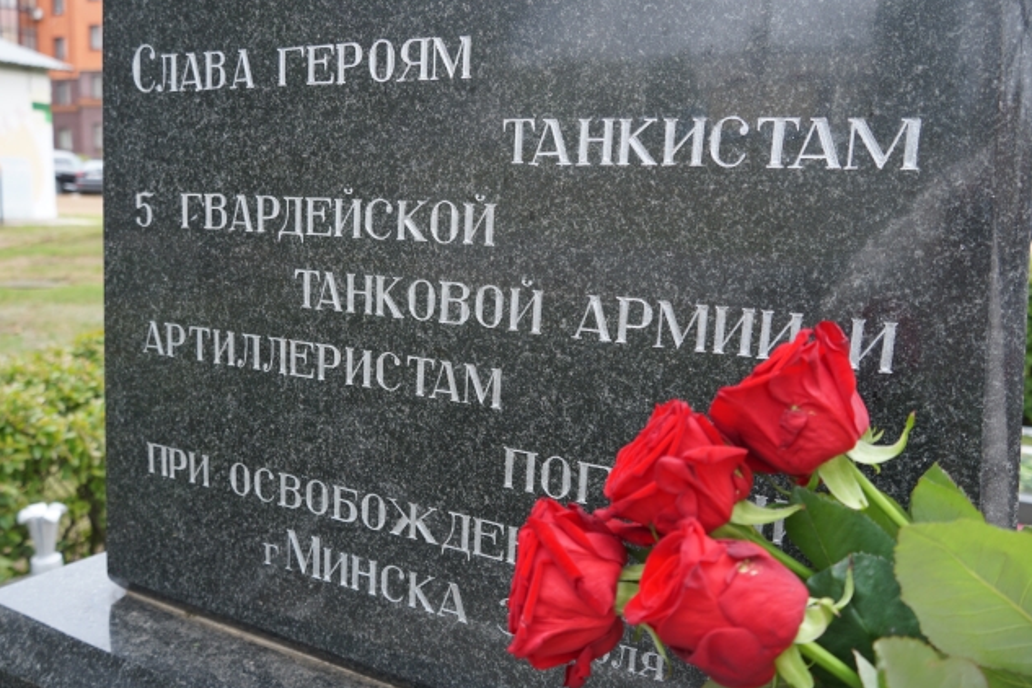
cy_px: 364
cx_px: 510
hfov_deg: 58.7
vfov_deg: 41.1
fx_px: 917
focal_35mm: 32
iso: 100
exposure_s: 1/80
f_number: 4.5
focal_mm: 18
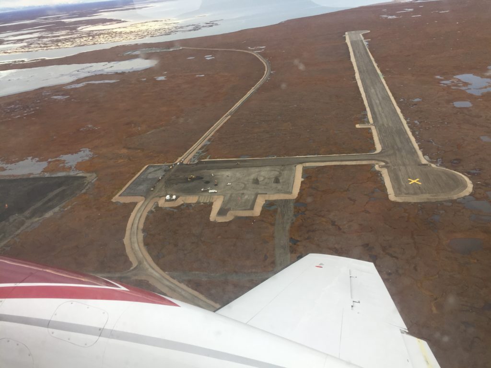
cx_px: 246
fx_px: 411
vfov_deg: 48.2
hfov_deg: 61.7
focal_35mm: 29
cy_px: 184
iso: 32
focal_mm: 4.15
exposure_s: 1/120
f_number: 2.2
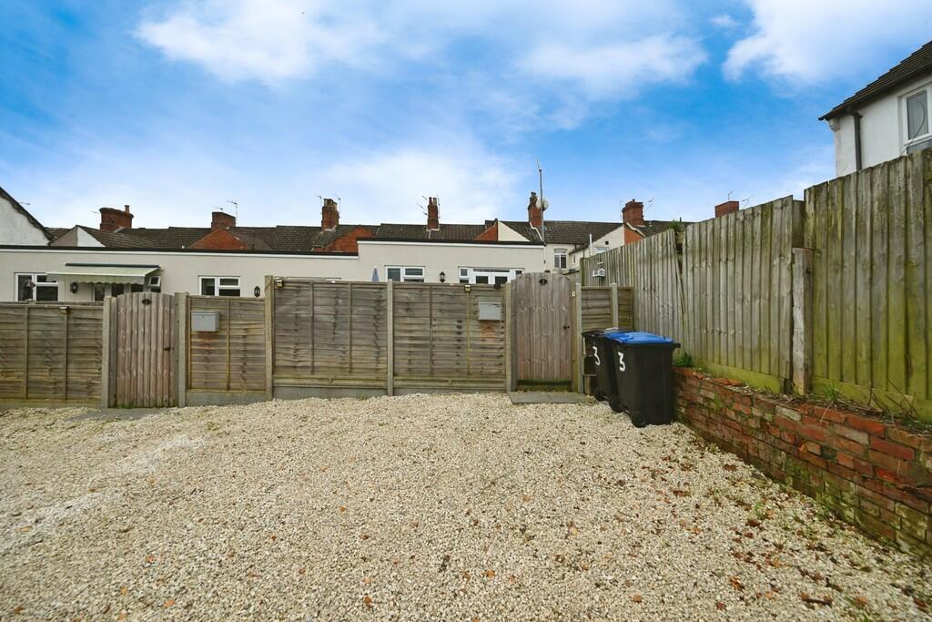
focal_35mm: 14
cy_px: 311
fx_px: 362
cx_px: 466
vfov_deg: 81.2
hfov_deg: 104.2
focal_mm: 14
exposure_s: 1/125
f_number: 5.6
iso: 100
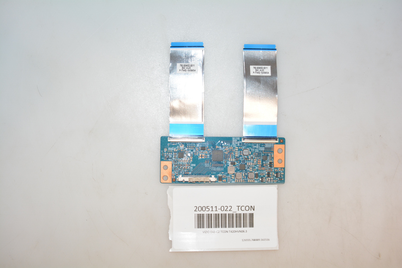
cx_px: 201
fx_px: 385
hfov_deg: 55.1
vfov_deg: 38.4
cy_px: 134
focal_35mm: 34
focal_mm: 23
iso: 1000
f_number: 8
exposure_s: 1/200
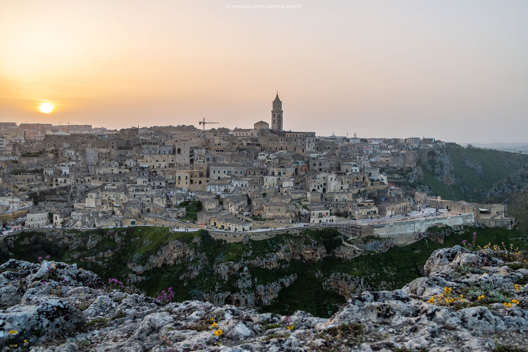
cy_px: 176
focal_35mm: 35
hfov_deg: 54.4
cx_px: 264
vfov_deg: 37.9
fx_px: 513
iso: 320
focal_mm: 23
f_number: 5.6
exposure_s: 1/200
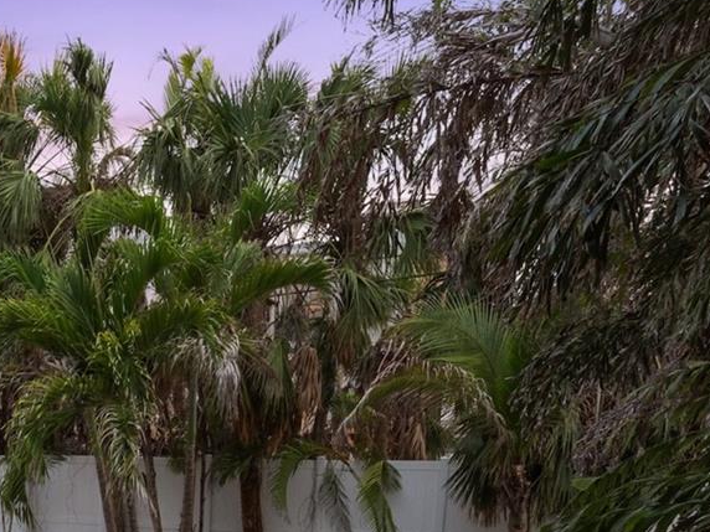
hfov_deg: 38.9
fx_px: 882
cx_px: 4
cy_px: 583
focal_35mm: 43
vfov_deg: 30.2
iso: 1600
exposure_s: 1/25
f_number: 9
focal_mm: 16
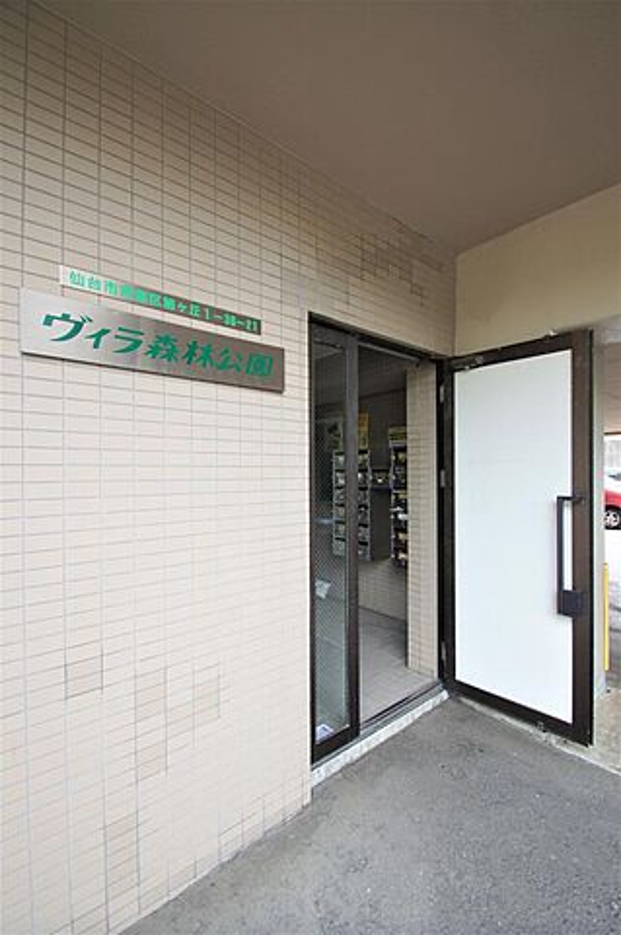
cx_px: 310
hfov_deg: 77.2
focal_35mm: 15
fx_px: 389
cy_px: 468
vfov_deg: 100.4
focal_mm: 10
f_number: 5
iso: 100
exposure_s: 1/60
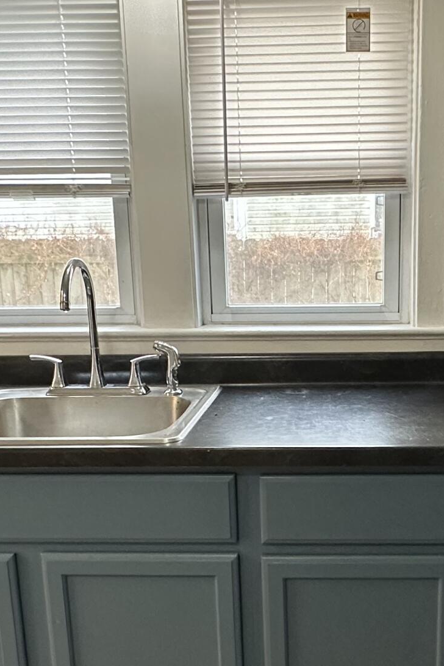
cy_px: 399
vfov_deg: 48.2
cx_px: 318
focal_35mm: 40
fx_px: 740
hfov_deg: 32.9
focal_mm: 2.22
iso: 320
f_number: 2.2
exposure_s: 1/60
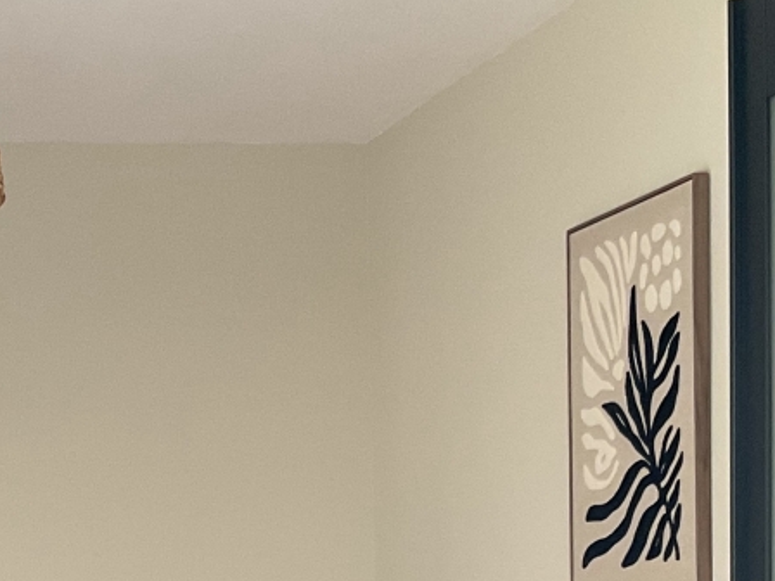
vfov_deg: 14.4
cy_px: 831
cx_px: 71
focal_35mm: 97
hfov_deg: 19.8
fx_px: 2172
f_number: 1.8
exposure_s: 1/60
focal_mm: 3
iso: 64
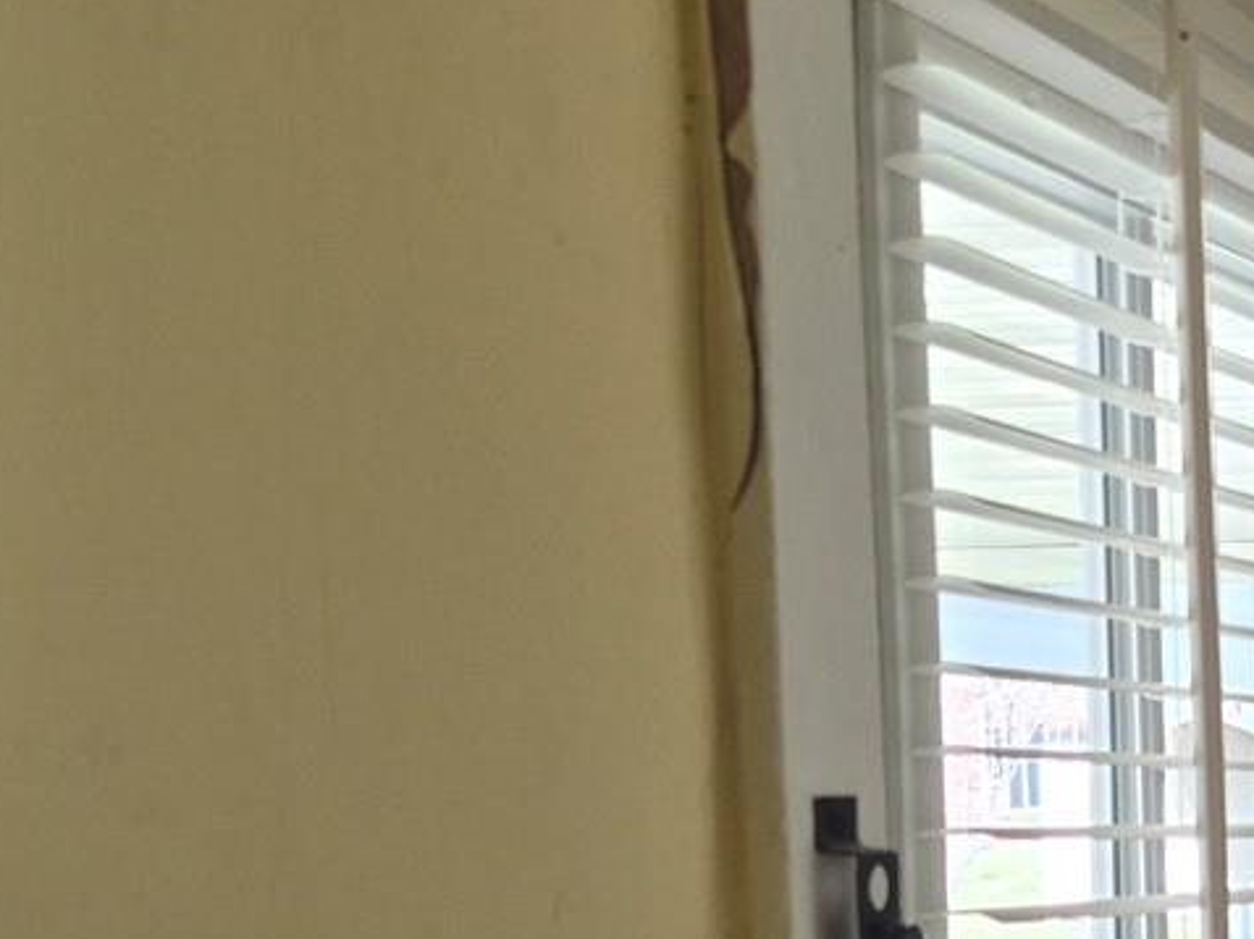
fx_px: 2788
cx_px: 1954
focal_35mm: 77
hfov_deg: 20.9
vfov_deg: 18.2
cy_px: 1123
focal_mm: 5.4
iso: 125
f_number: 1.8
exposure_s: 1/180
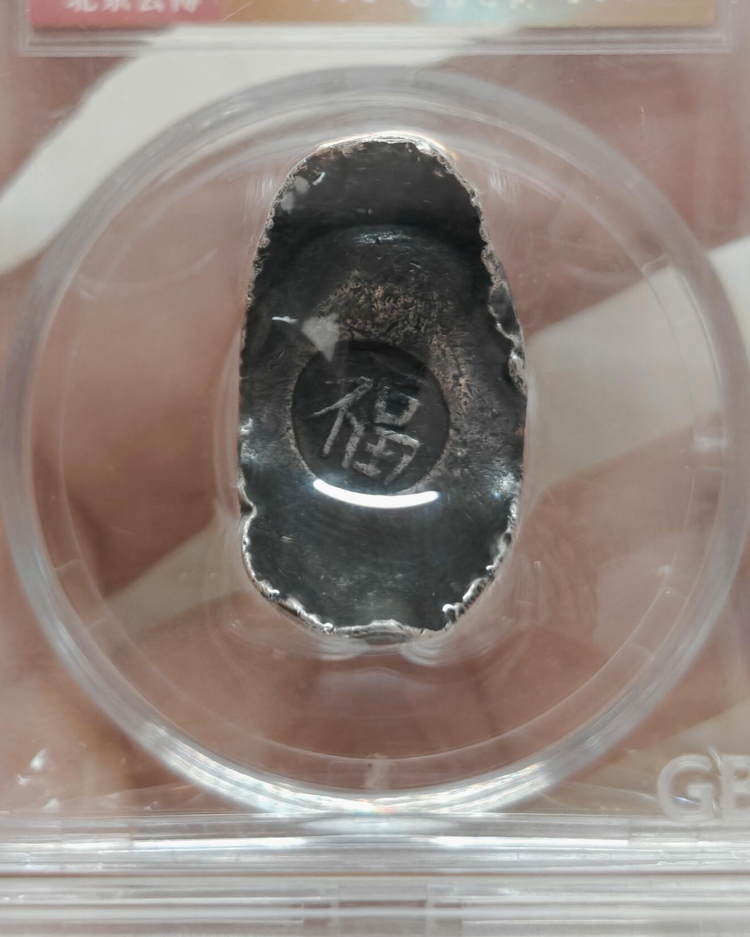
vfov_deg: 19.2
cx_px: 372
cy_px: 449
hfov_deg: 15.4
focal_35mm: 100
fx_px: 2775
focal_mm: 7.62
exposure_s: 1/88
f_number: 1.6
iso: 64
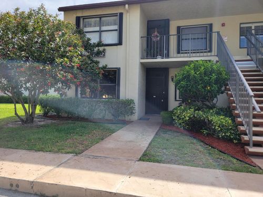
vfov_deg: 53.1
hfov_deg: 67.3
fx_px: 198
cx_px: 132
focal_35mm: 26
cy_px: 98
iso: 40
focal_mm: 5.4
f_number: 1.8
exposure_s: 1/1521
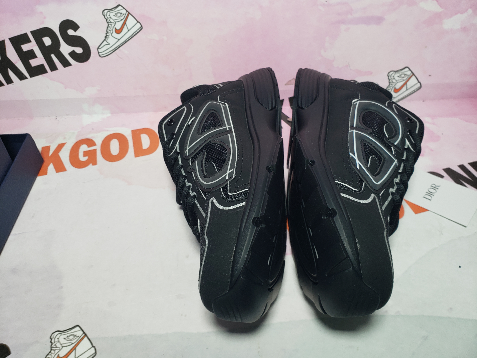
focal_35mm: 26
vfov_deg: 53.1
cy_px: 179
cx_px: 238
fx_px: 358
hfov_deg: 67.3
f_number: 2.4
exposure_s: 1/157
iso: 50
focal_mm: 4.3
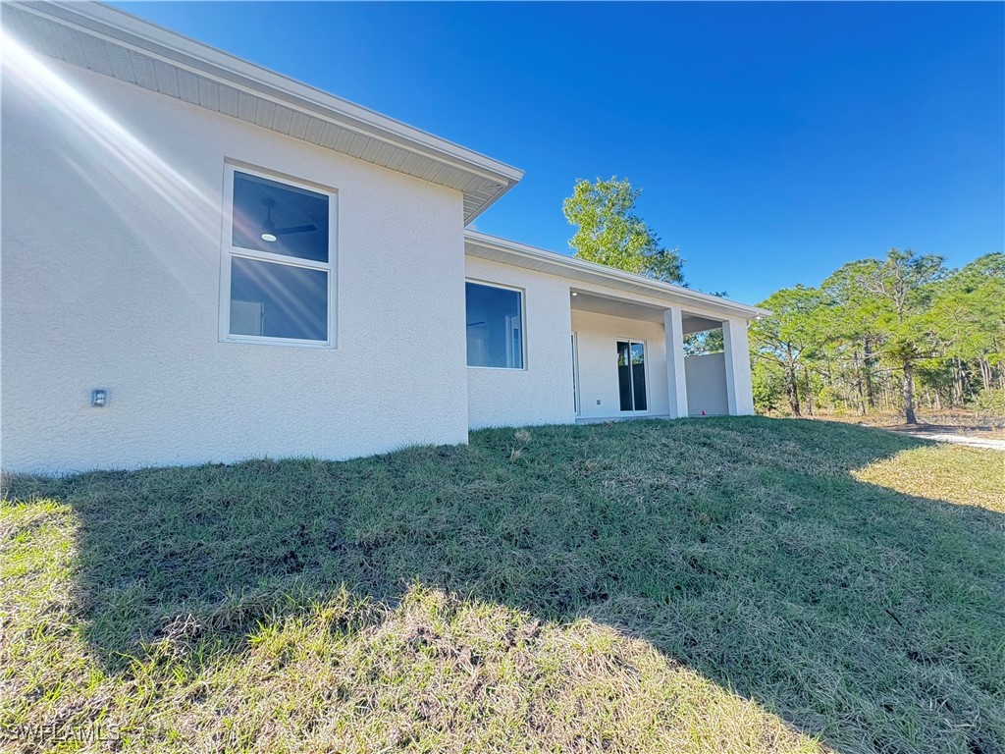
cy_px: 377
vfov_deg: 85.7
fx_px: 406
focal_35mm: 14
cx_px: 502
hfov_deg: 102.1
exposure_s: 1/197
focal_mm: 2.22
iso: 64
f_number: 2.2
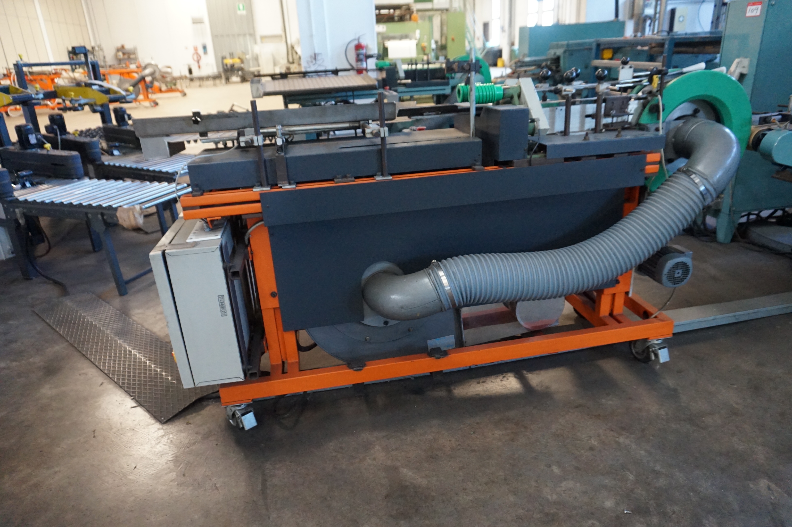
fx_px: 528
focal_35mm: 24
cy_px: 264
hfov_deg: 73.8
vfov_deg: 53.1
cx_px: 396
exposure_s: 1/40
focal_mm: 16
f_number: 3.5
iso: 3200
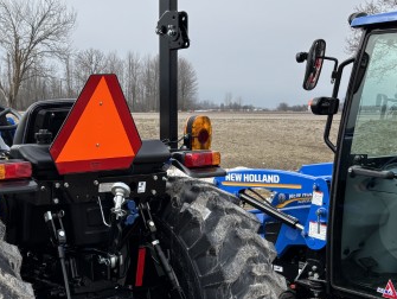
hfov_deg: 30.2
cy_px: 177
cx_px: 66
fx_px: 712
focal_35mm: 62
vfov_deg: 23.7
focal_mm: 5.96
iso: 50
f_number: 1.6
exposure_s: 1/2151
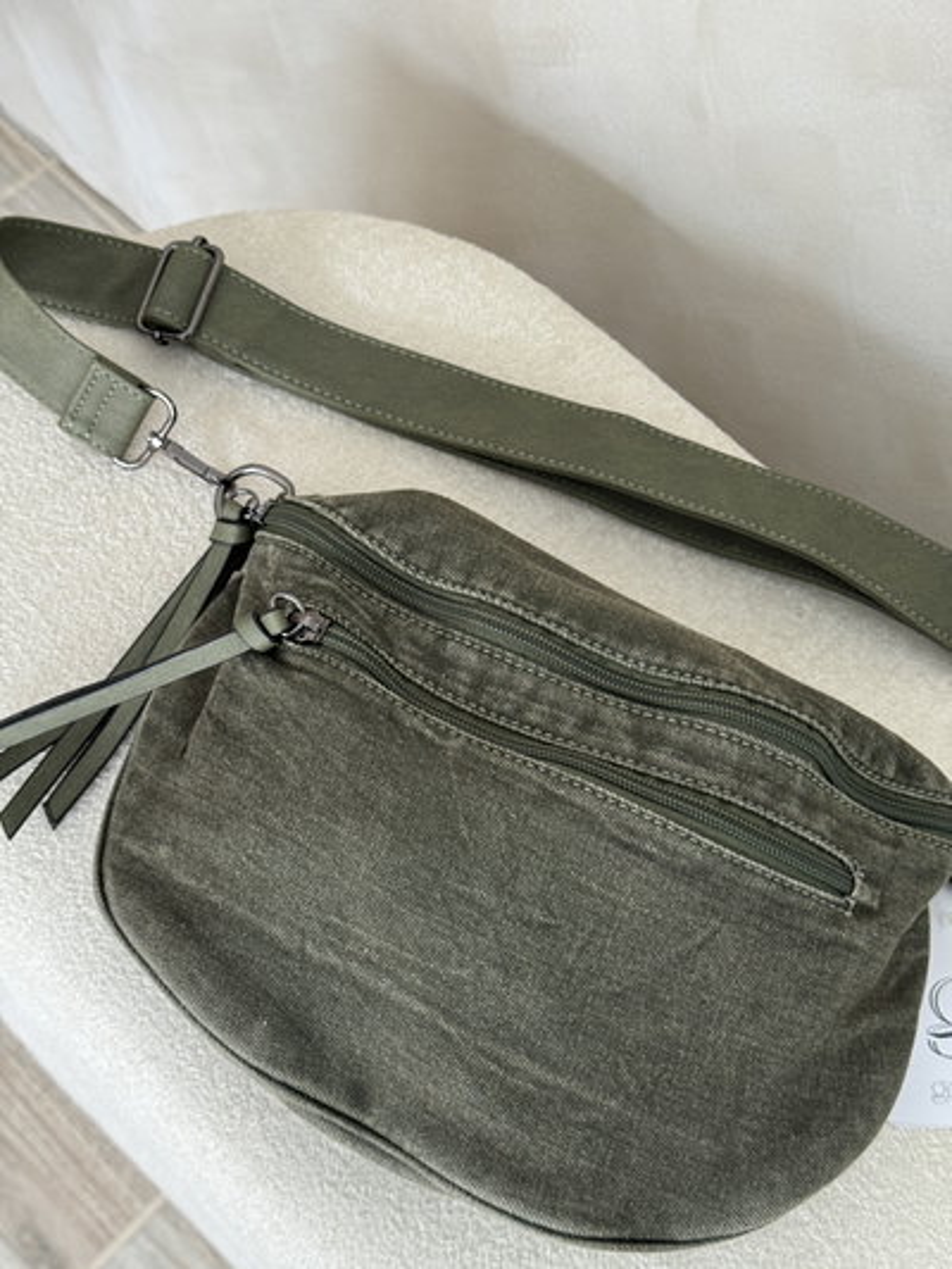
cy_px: 634
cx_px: 476
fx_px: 1759
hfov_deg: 30.3
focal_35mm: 48
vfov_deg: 39.6
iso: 100
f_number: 1.78
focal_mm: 6.76
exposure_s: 1/60
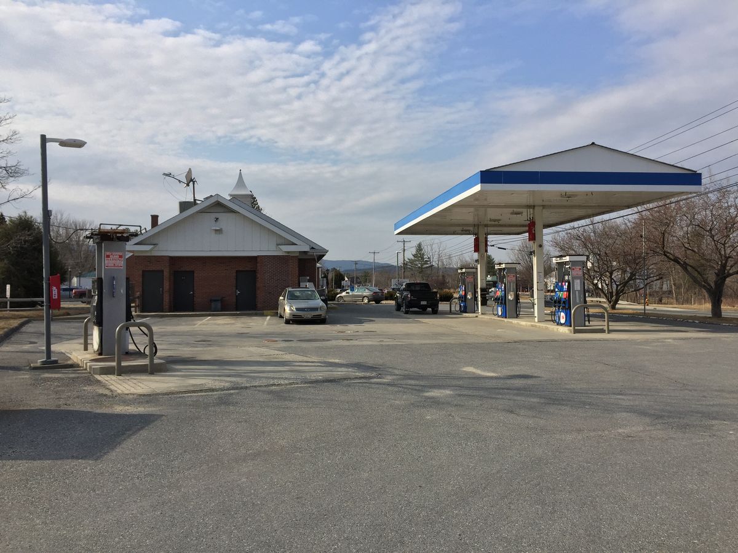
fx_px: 618
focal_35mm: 29
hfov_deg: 61.7
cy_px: 276
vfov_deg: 48.2
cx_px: 369
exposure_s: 1/2639
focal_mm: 4.15
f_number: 2.2
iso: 32
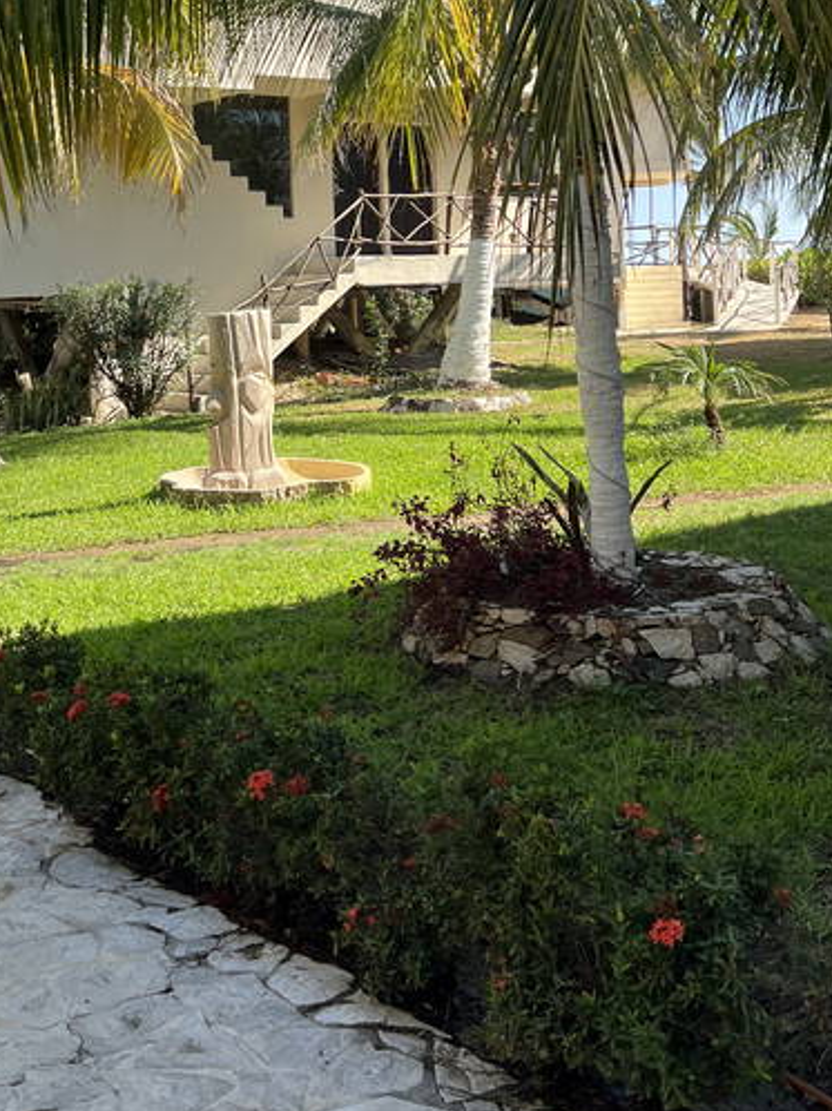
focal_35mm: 47
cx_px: 347
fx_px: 1507
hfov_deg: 30.8
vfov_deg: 39.0
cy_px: 234
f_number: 1.5
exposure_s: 1/1326
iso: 50
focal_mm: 5.7
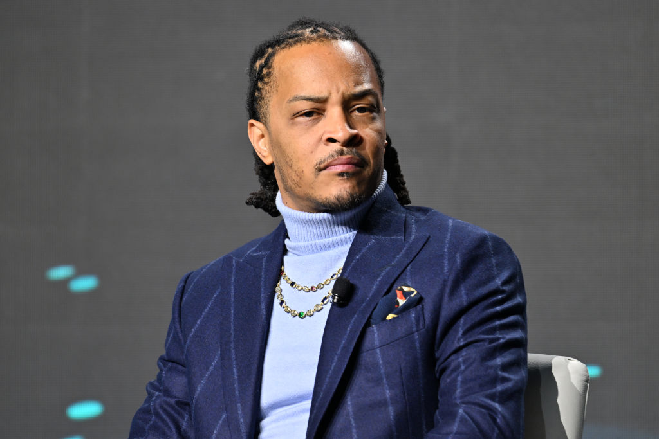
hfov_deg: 4.0
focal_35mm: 510
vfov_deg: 2.7
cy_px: 220
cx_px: 330
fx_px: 9337
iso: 1250
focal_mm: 510
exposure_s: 1/125
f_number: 6.3
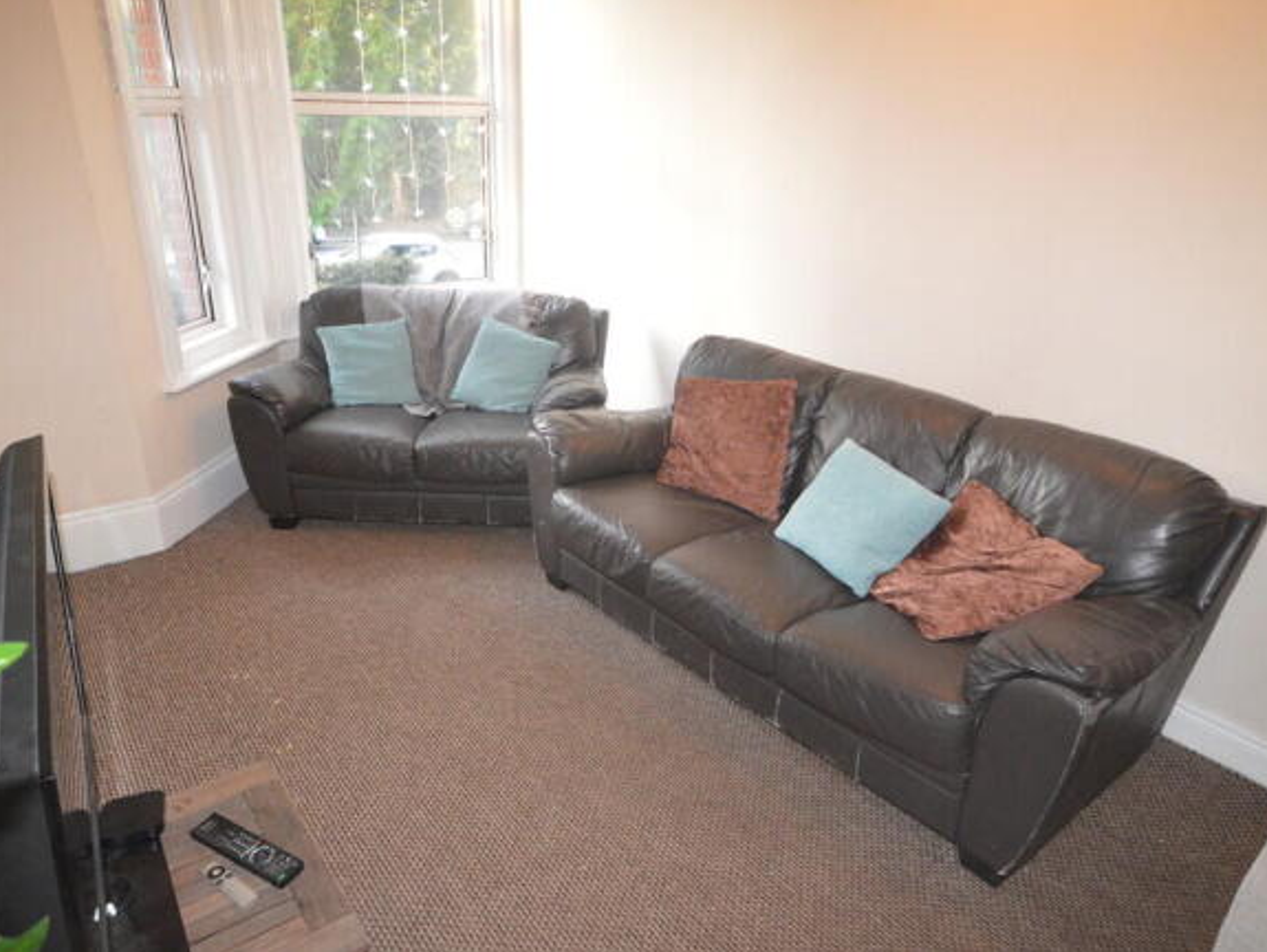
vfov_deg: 58.9
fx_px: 842
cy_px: 476
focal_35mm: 23
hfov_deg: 73.8
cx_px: 604
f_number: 4.8
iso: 3200
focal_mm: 14
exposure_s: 1/60
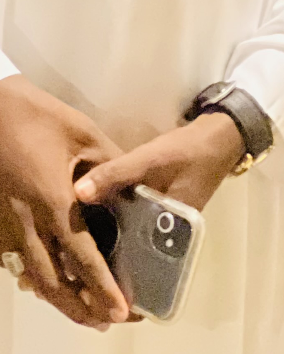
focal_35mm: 353
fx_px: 3707
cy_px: -394
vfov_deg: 5.4
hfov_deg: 4.4
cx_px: 91
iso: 2000
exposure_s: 1/15
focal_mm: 9
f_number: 2.8
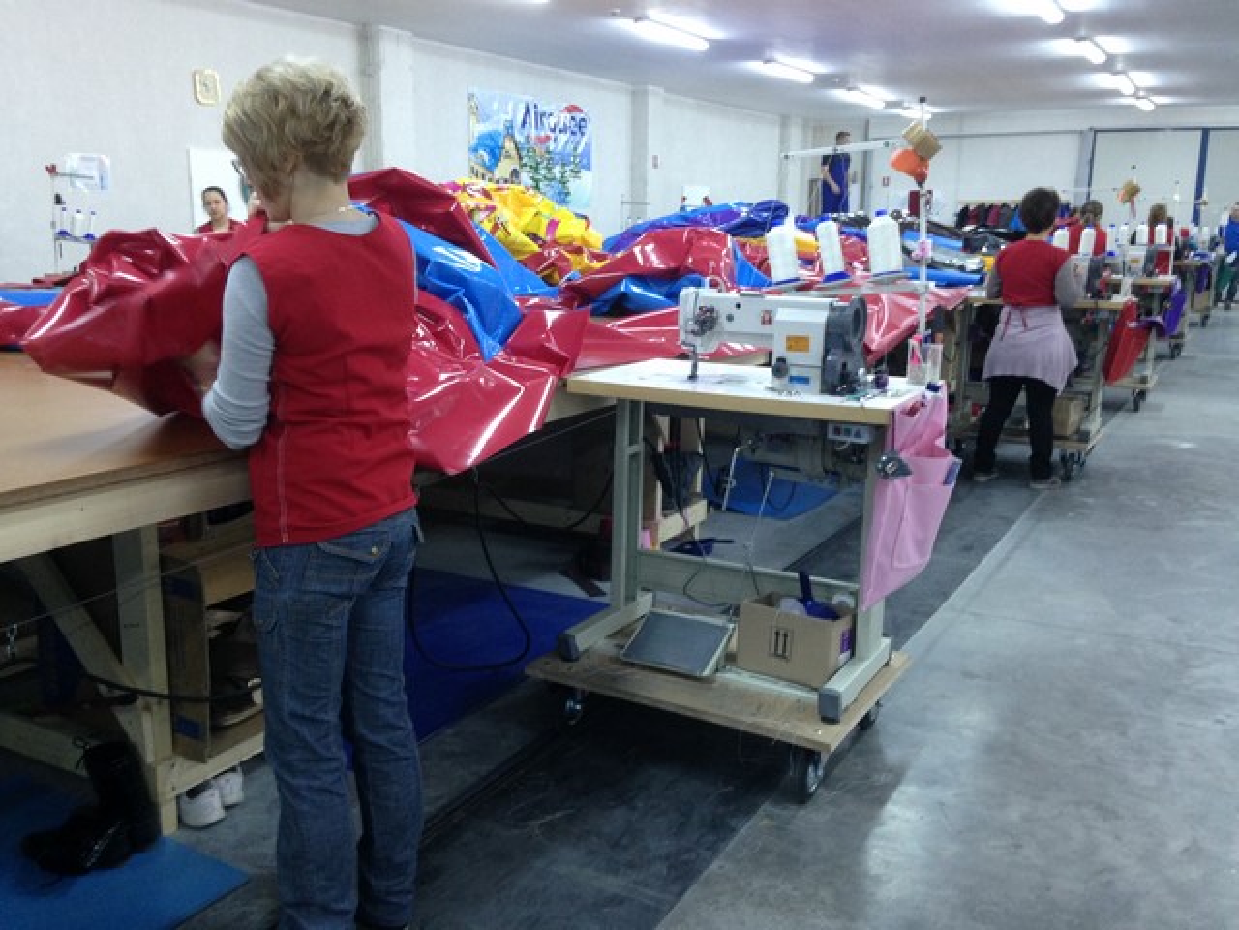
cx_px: 620
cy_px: 465
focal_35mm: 33
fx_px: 1181
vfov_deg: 42.9
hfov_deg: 55.4
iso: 160
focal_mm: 4.12
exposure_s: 1/20
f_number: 2.4
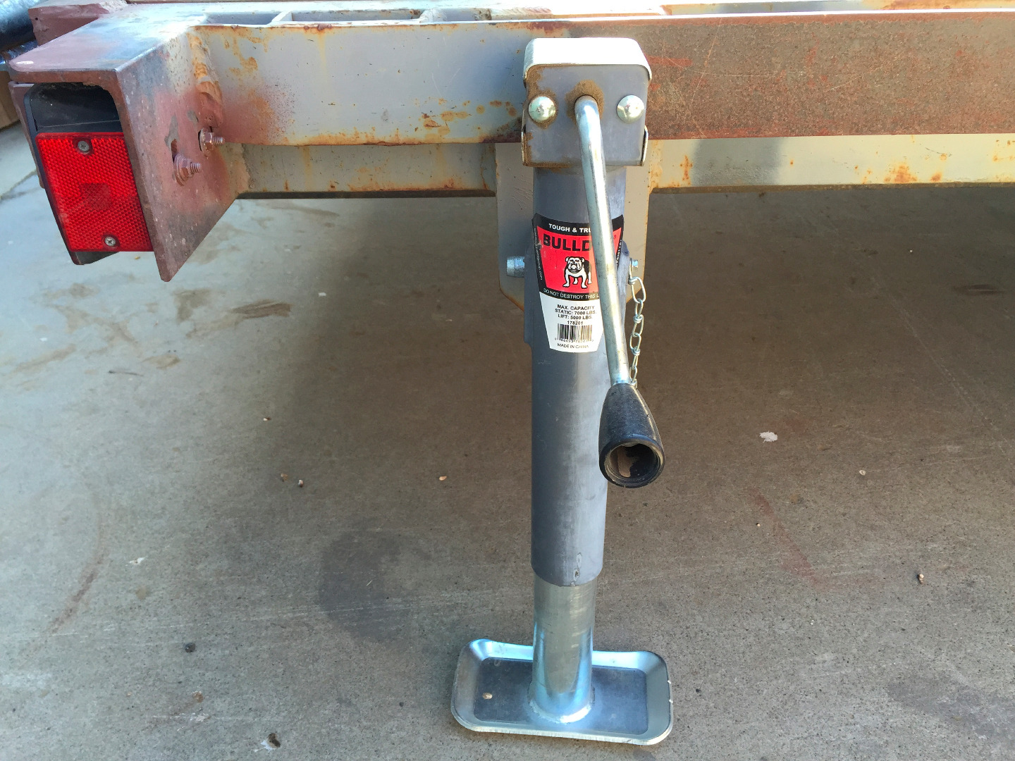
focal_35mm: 29
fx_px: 850
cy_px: 380
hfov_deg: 61.7
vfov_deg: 48.2
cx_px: 508
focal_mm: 4.15
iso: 40
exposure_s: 1/120
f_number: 2.2
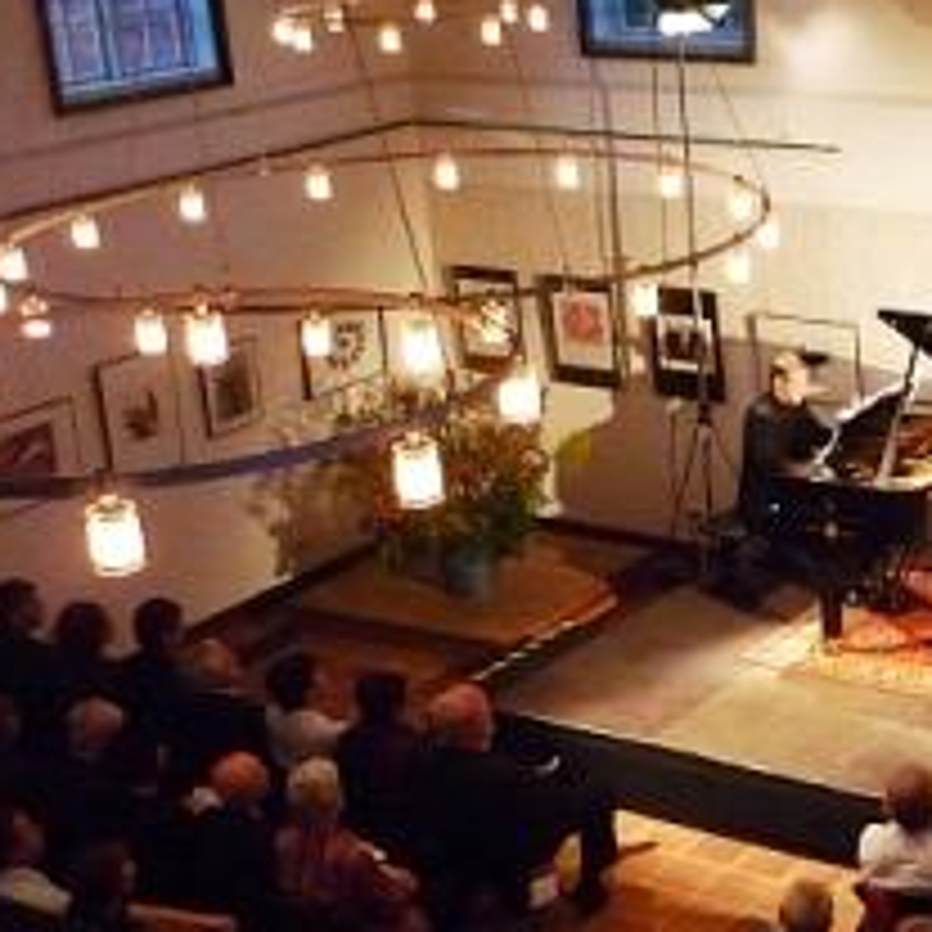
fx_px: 1919
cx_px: 950
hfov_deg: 25.8
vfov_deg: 27.2
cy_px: 572
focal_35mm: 63
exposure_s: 1/30
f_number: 2.8
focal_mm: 5.5
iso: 800
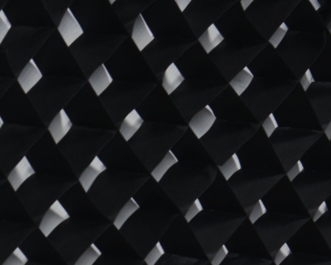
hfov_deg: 6.8
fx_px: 2693
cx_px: -290
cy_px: 492
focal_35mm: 275
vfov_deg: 5.5
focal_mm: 42
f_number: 11
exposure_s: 1/30
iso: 100
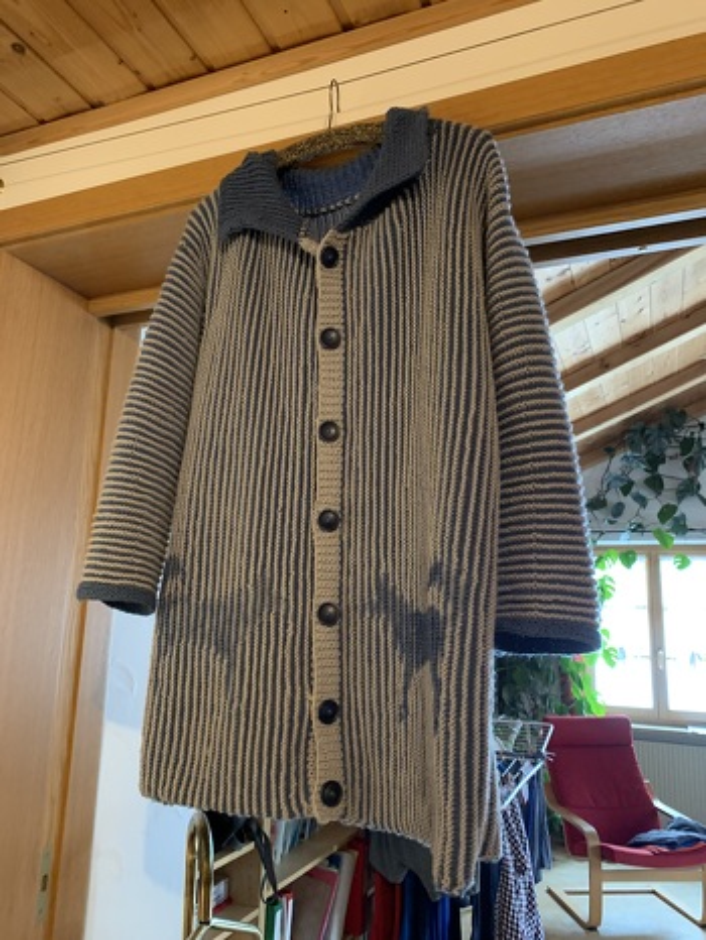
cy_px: 470
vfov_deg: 67.3
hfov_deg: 53.1
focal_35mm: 26
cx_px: 353
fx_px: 706
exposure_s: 1/33
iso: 400
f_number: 1.8
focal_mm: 4.25
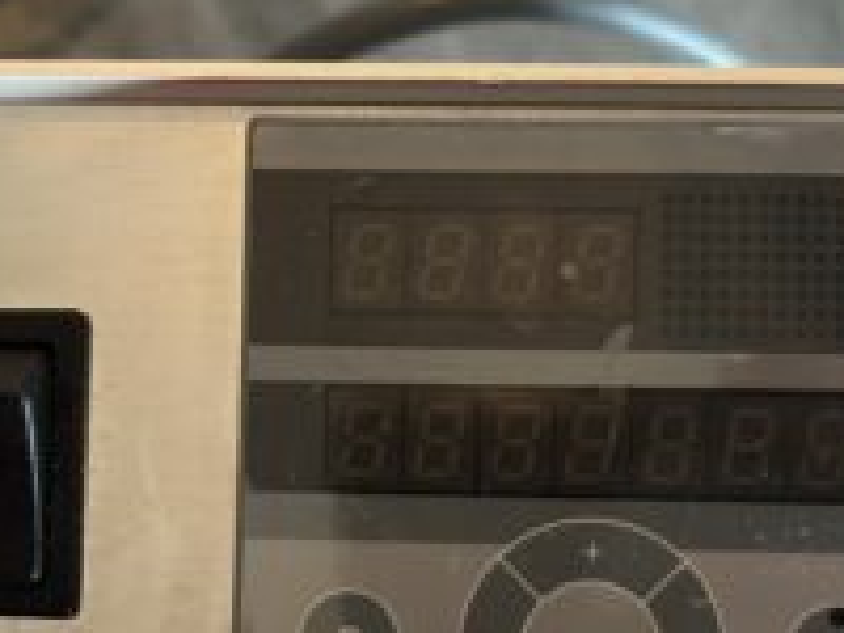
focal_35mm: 52
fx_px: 1268
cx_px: 397
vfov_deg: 27.7
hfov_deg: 36.8
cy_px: 464
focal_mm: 5.1
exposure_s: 1/50
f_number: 1.6
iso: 500
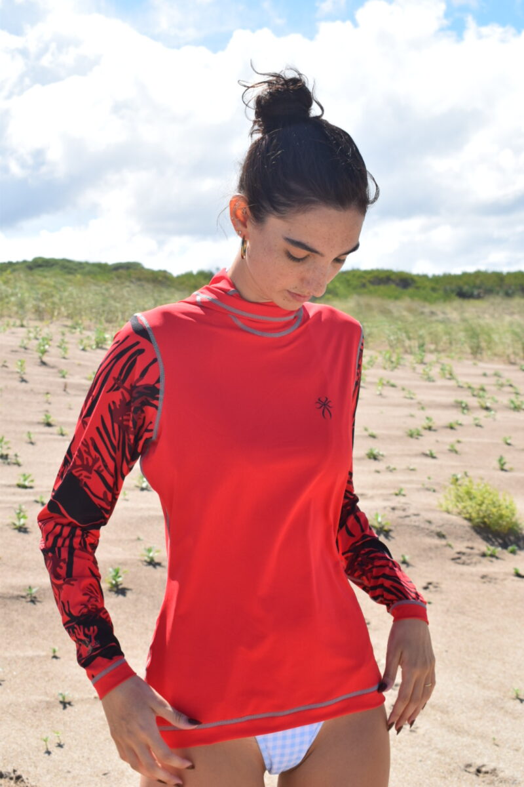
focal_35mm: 57
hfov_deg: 23.8
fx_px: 1244
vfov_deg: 35.1
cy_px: 394
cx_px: 262
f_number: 10
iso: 200
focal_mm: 38
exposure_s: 1/400
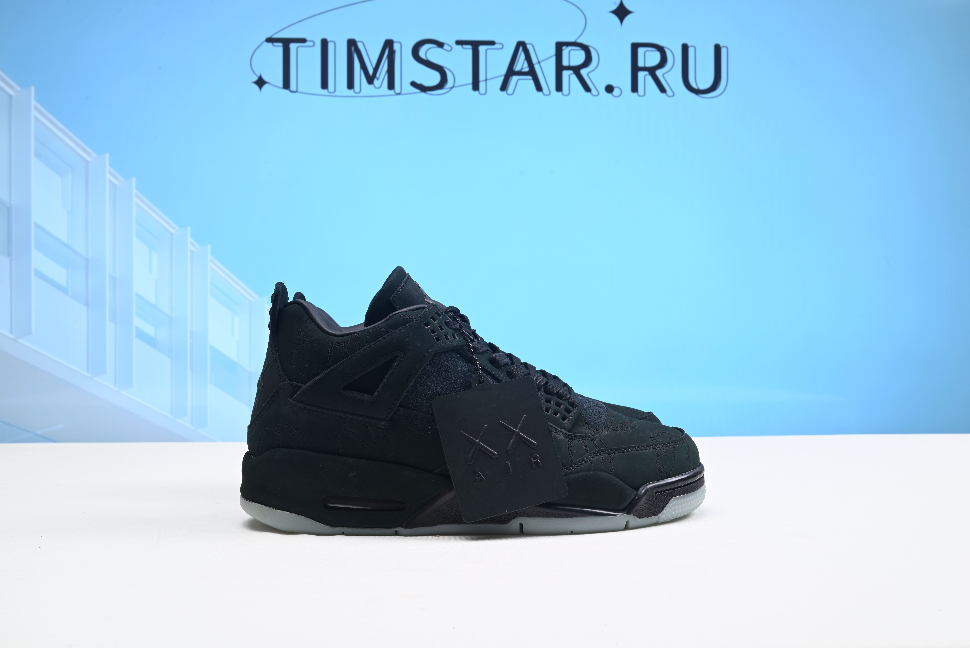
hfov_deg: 51.9
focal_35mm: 37
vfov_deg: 36.0
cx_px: 485
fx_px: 997
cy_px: 324
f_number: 16
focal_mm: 37
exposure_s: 1/2
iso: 100
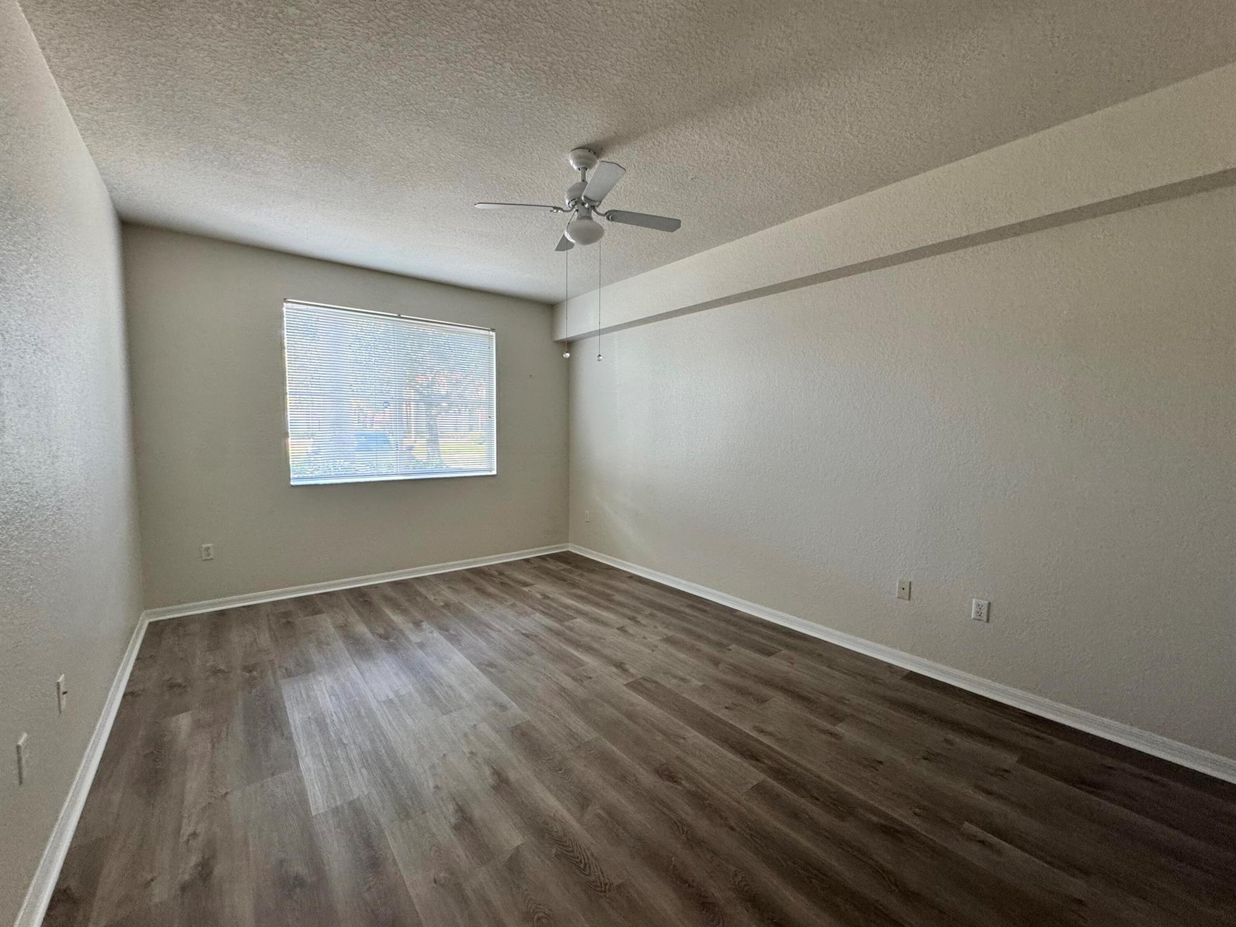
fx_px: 500
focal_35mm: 14
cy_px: 464
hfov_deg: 102.1
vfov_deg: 85.7
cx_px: 618
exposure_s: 1/60
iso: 200
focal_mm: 2.22
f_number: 2.2
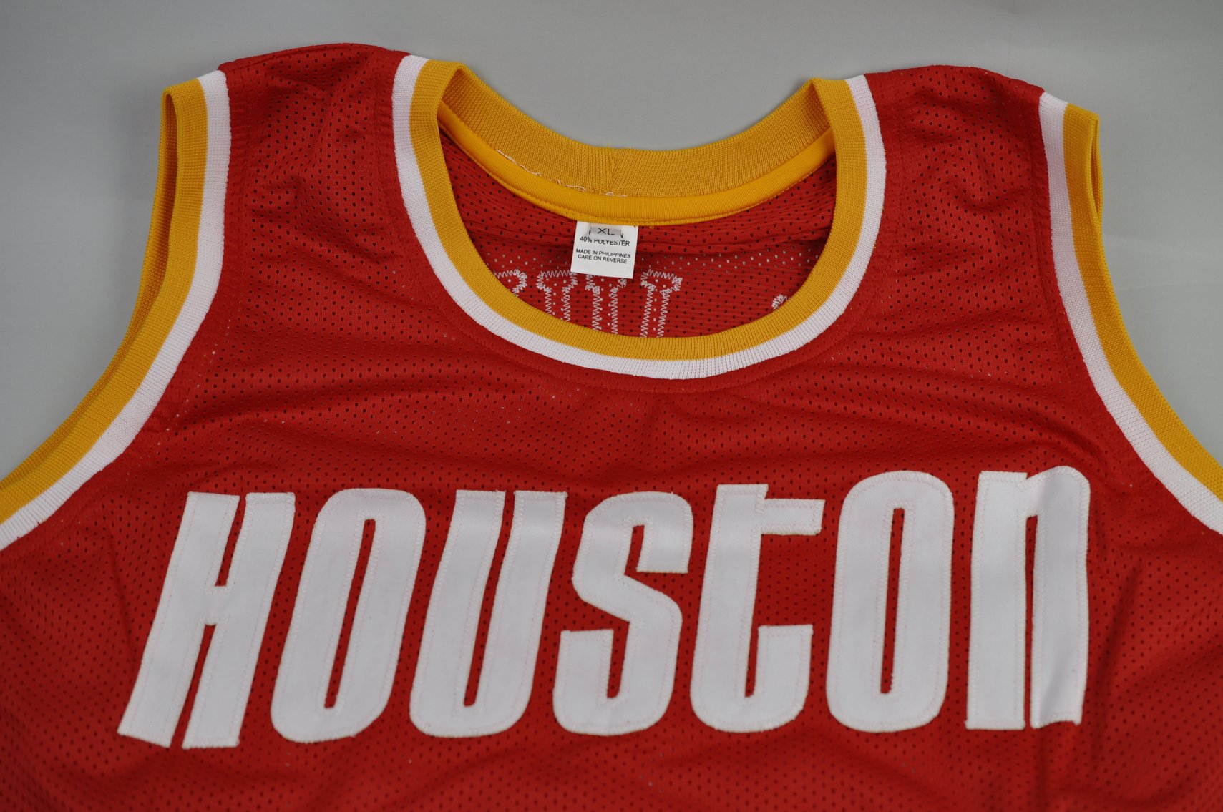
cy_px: 406
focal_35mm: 60
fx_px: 2036
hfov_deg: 33.4
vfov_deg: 22.6
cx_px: 612
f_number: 4.5
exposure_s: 1/80
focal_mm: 40
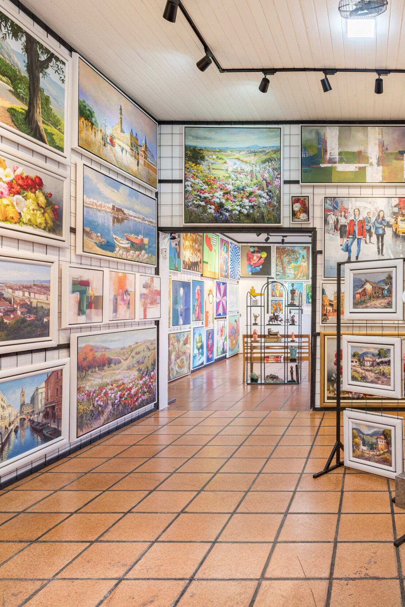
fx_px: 439
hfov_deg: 44.4
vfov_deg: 69.4
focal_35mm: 26
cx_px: 376
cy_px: 300
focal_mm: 17
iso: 100
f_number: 10
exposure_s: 1/25
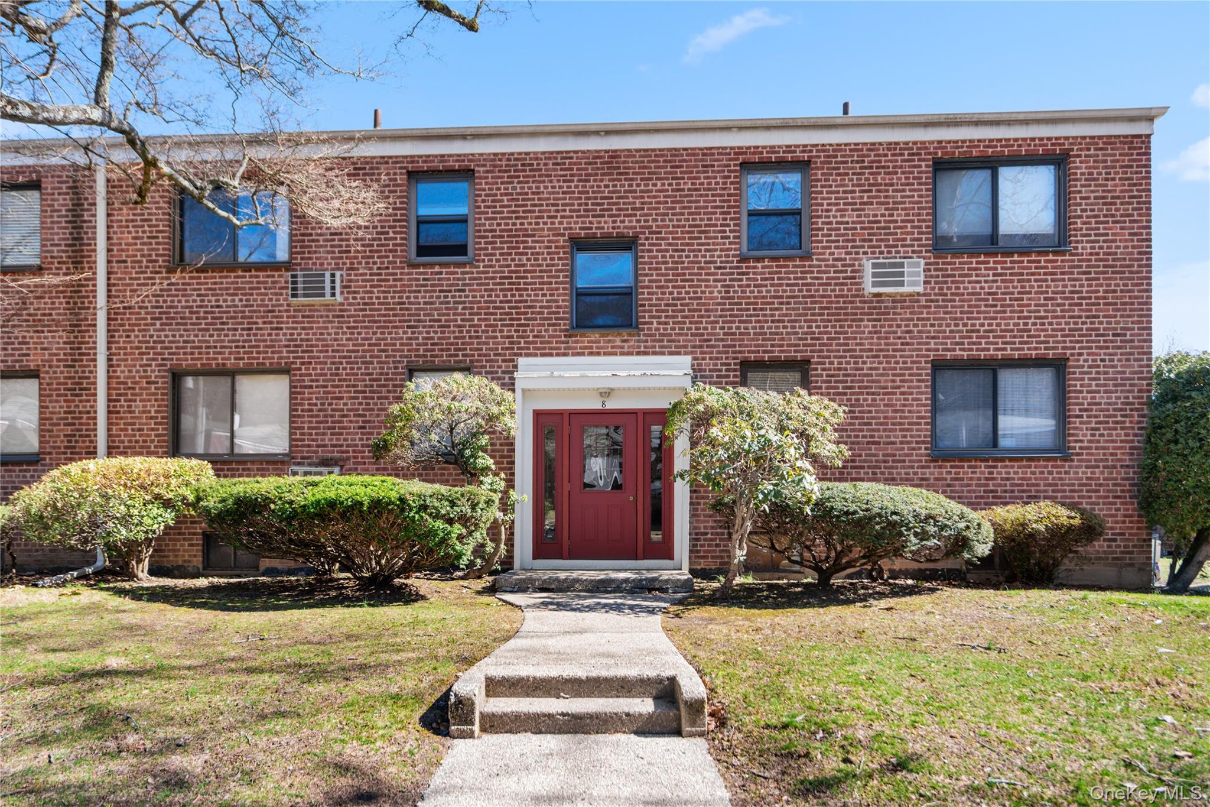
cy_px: 404
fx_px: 706
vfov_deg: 59.5
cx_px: 605
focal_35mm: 21
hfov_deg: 81.2
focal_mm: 21
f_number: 11
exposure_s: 1/640
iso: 200
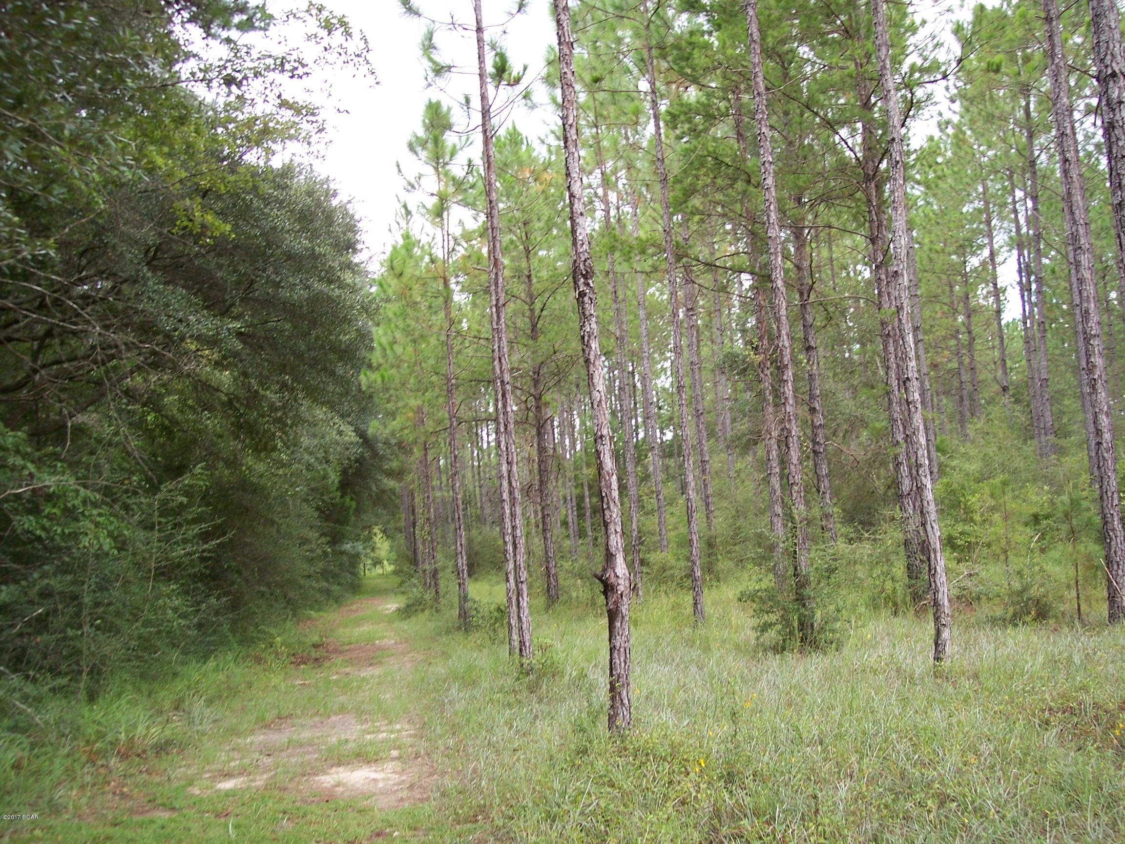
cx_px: 562
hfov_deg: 47.9
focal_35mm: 39
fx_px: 1267
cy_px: 422
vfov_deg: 36.8
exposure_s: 1/90
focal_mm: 8
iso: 100
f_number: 3.4
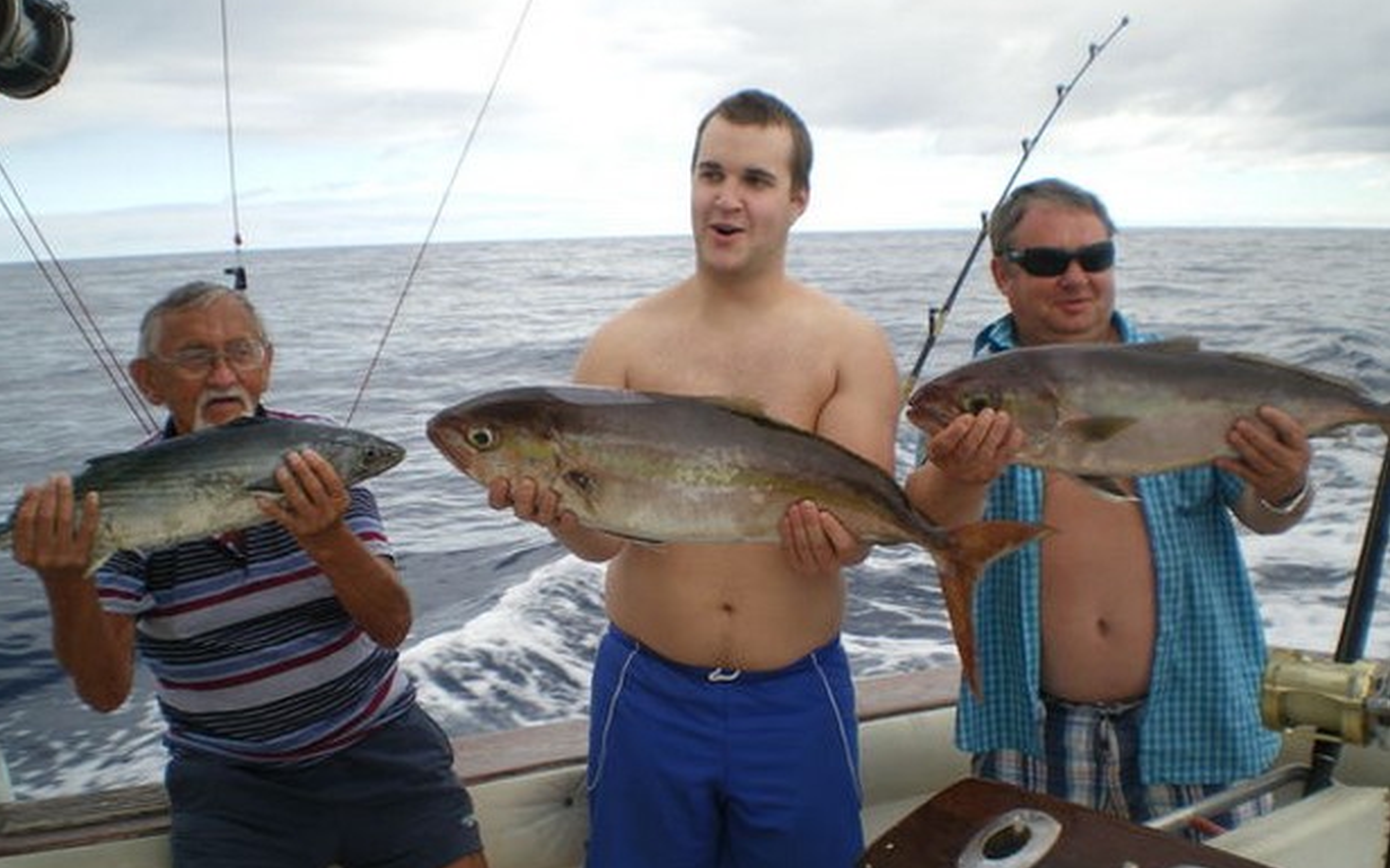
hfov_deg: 50.4
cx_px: 684
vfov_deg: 32.7
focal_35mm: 39
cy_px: 505
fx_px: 1477
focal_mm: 6.3
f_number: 4.6
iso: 50
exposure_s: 1/160
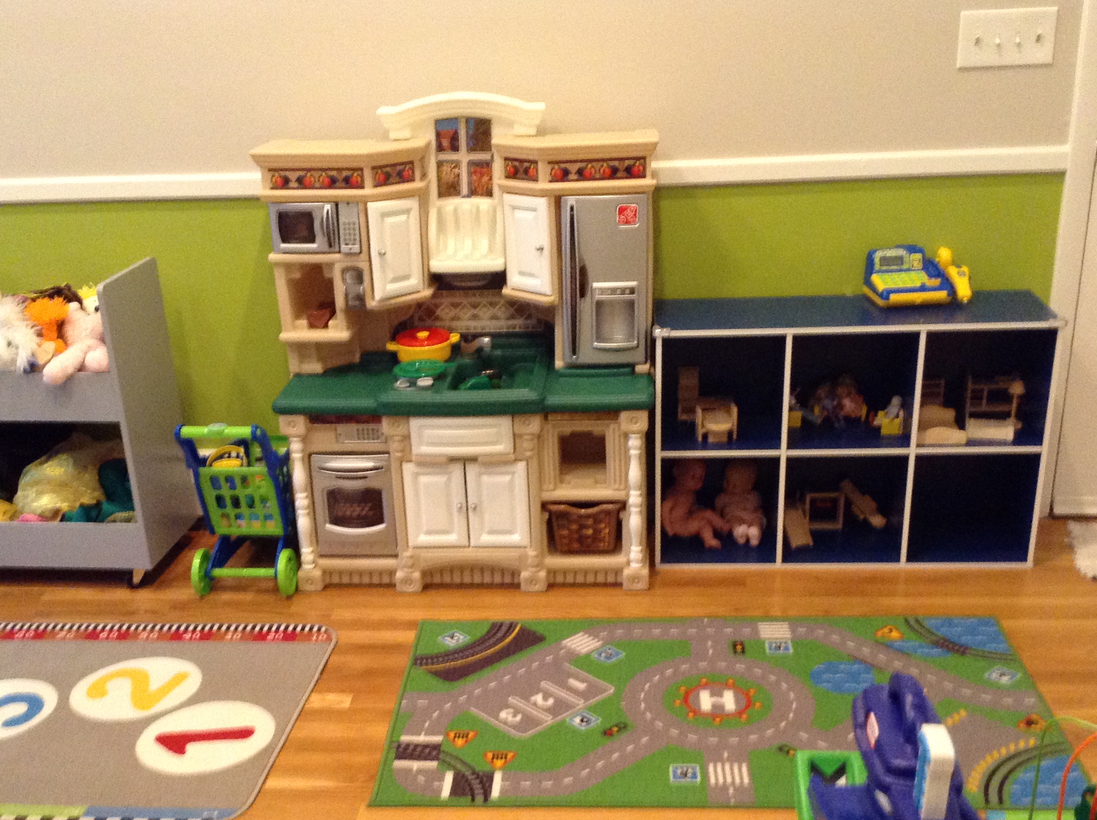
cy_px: 535
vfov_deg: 32.6
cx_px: 530
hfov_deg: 43.0
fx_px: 1392
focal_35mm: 44
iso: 200
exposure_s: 1/17
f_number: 2.4
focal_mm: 3.3
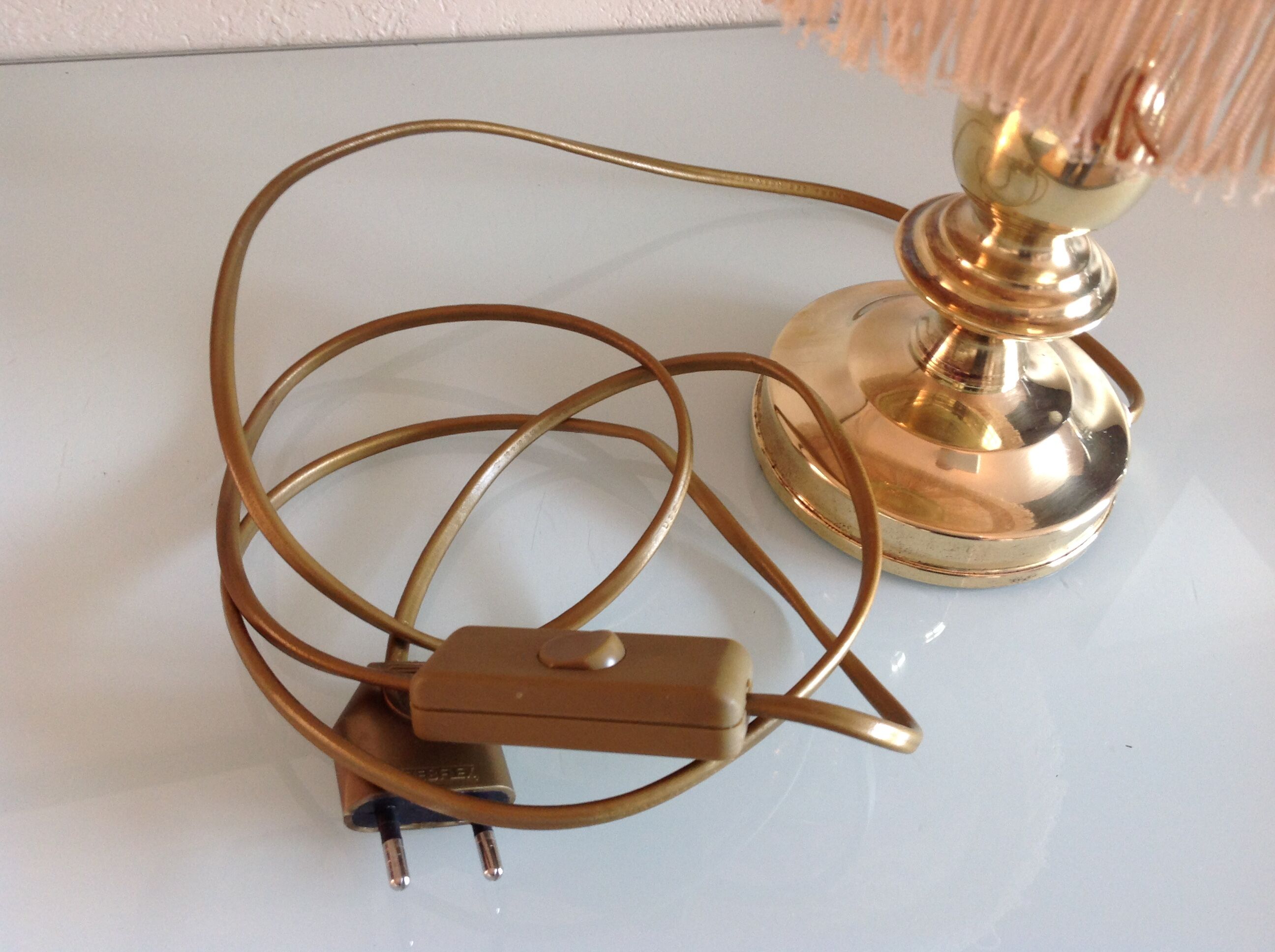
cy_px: 476
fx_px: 1287
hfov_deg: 52.7
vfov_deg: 40.6
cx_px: 638
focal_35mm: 35
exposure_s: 1/15
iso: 100
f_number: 2.4
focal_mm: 4.28
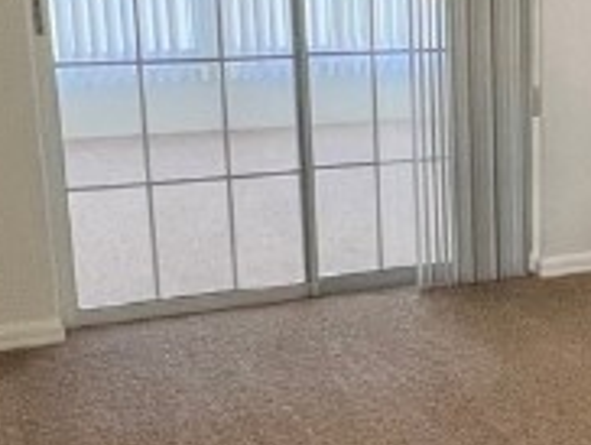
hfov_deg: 23.0
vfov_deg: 20.2
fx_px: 1248
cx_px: 809
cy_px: 211
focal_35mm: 73
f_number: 1.8
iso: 250
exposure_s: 1/60
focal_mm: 1.57
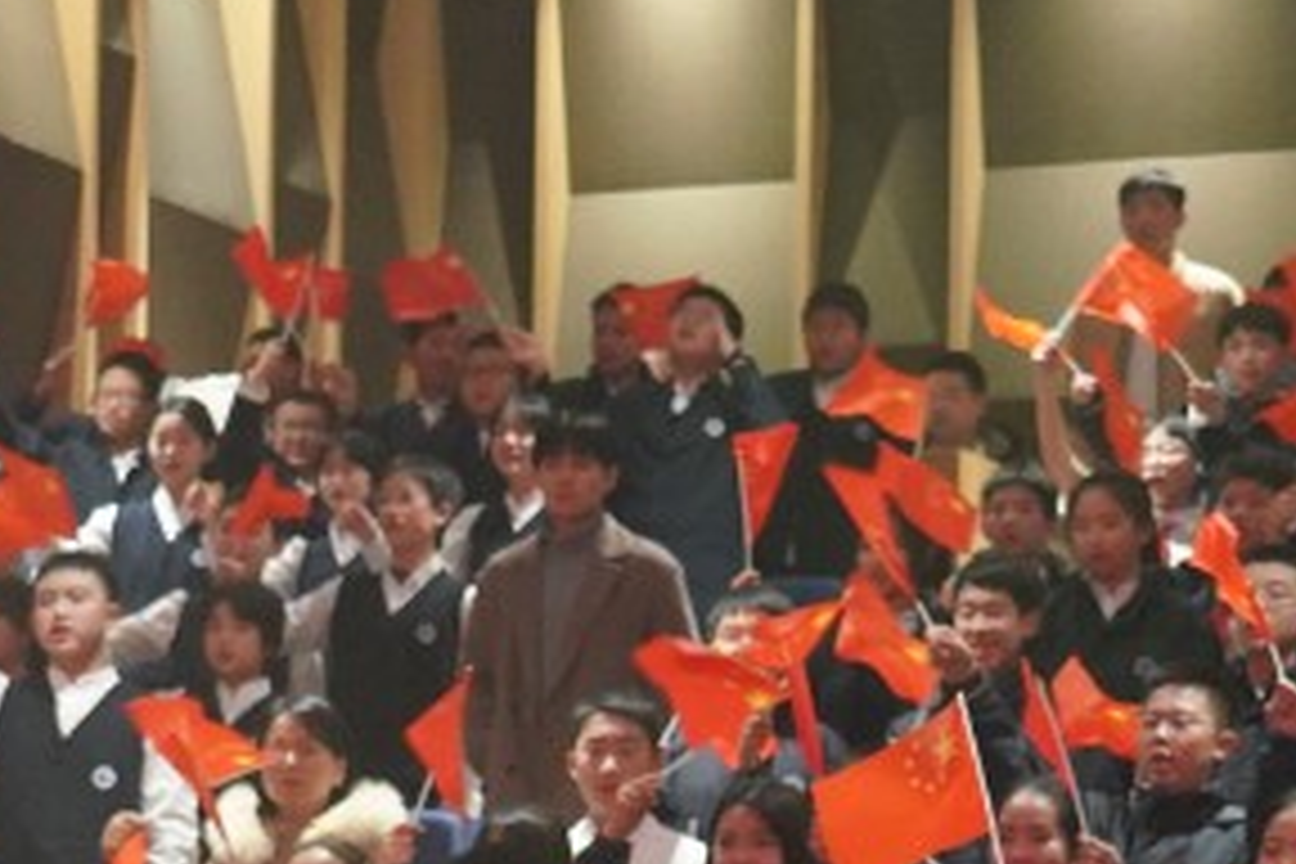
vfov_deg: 7.7
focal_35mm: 175
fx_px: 6300
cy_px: 1341
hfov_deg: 11.7
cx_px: 544
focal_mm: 42
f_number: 4
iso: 5000
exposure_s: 1/160
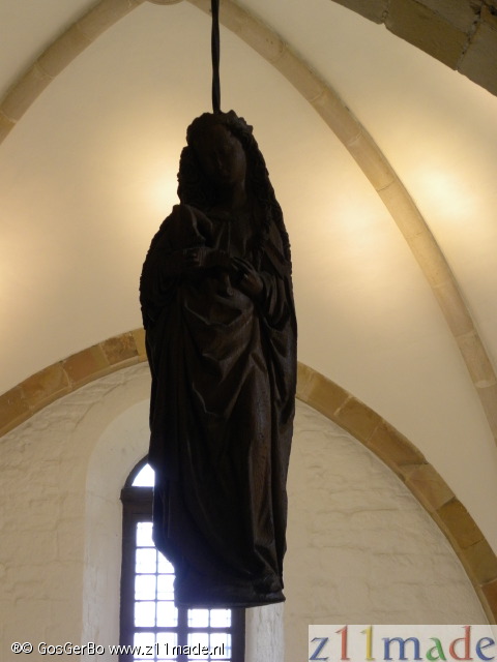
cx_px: 248
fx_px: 1627
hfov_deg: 17.4
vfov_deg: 23.0
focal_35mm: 85
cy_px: 331
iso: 201
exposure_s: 1/67.2
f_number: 4
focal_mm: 15.1
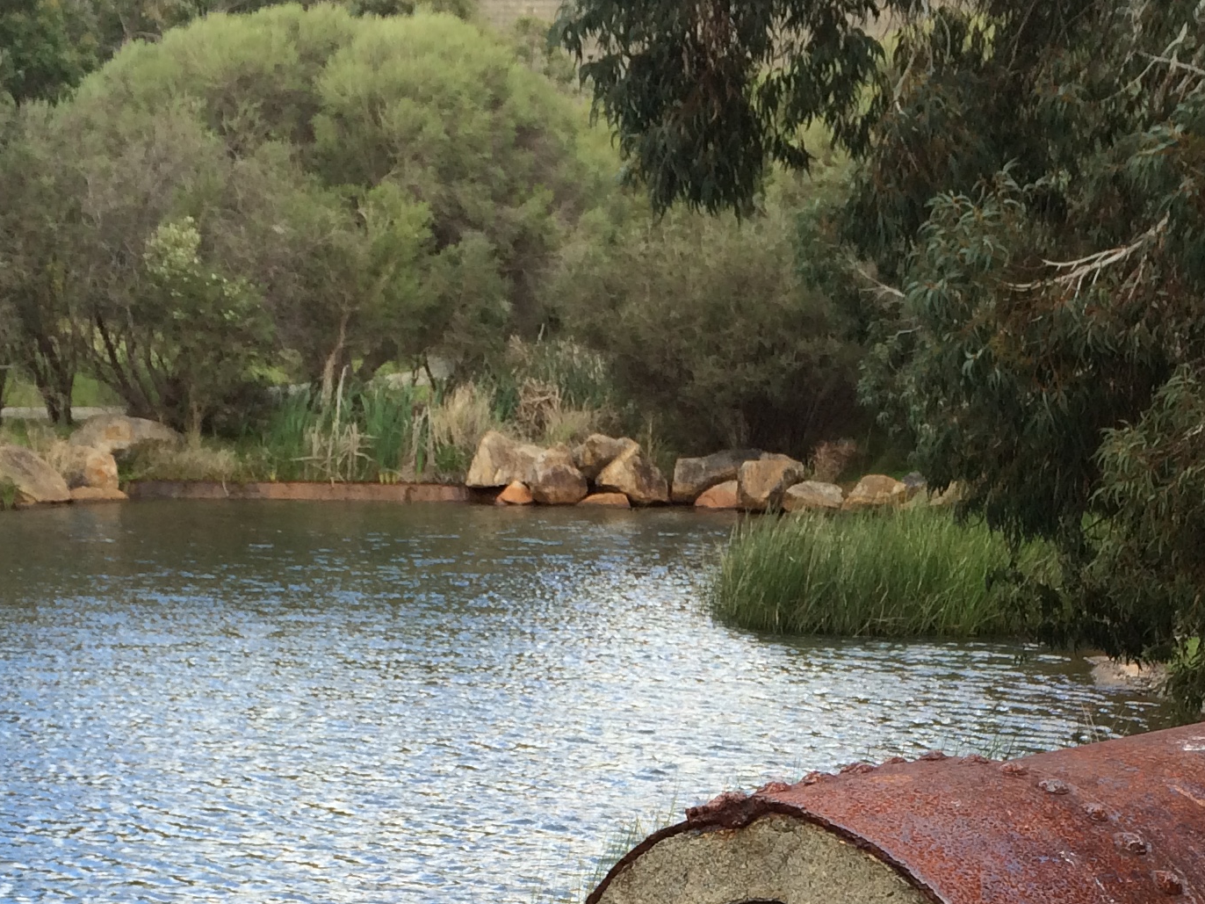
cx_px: 847
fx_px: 2402
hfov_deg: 27.9
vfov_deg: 20.2
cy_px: 1017
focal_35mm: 69
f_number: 2.2
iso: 32
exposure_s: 1/380
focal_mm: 4.15
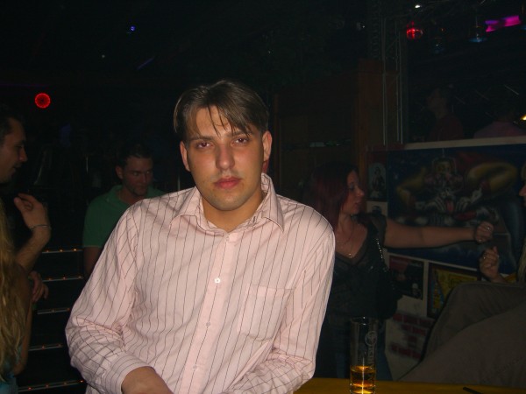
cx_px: 263
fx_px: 577
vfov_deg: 37.7
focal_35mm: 38
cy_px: 197
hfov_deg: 49.0
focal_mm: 7.9
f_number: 2.8
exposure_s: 1/60
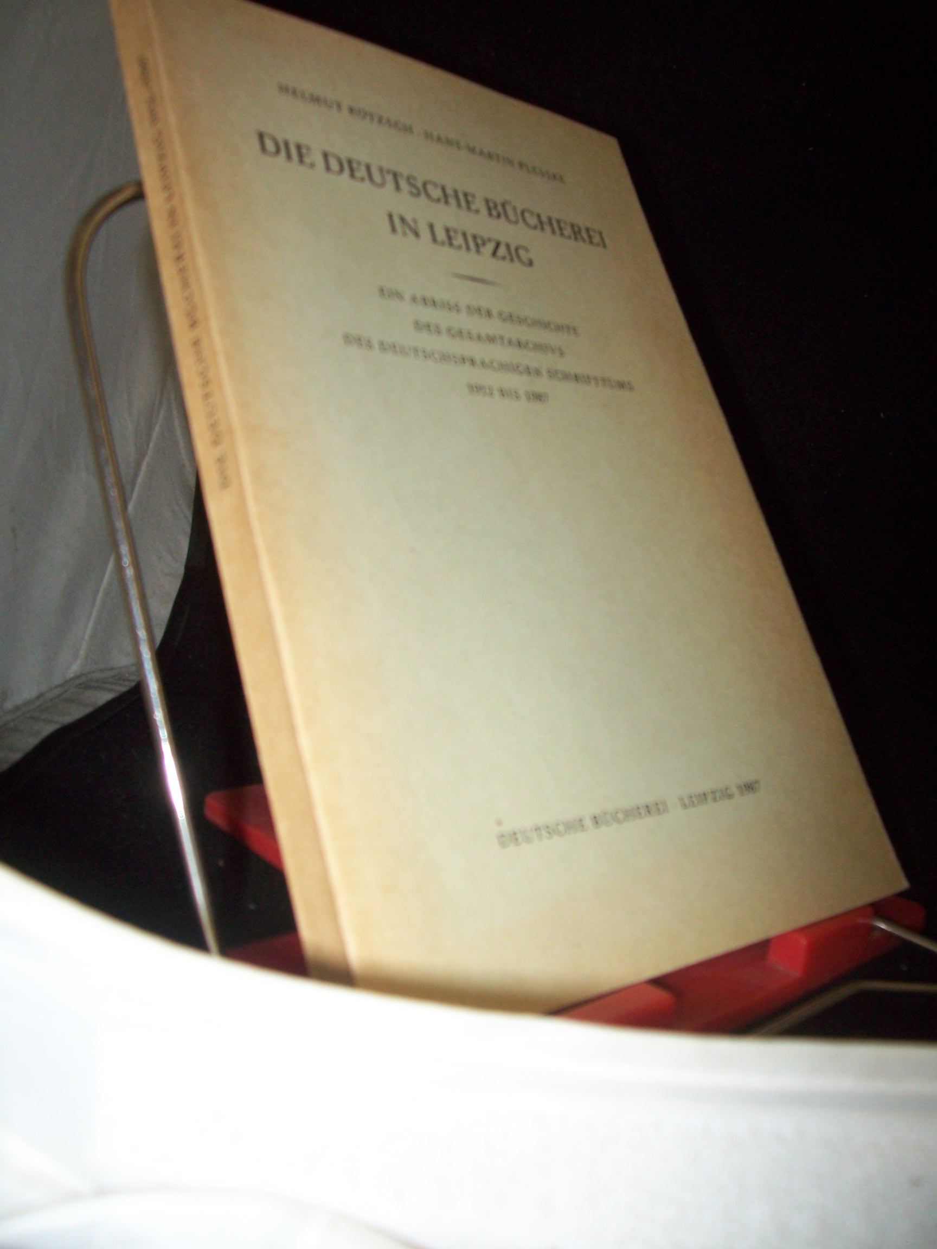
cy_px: 624
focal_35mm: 34
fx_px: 1227
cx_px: 468
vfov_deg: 54.0
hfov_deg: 41.8
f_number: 2.7
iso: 160
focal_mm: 5.6
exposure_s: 1/60
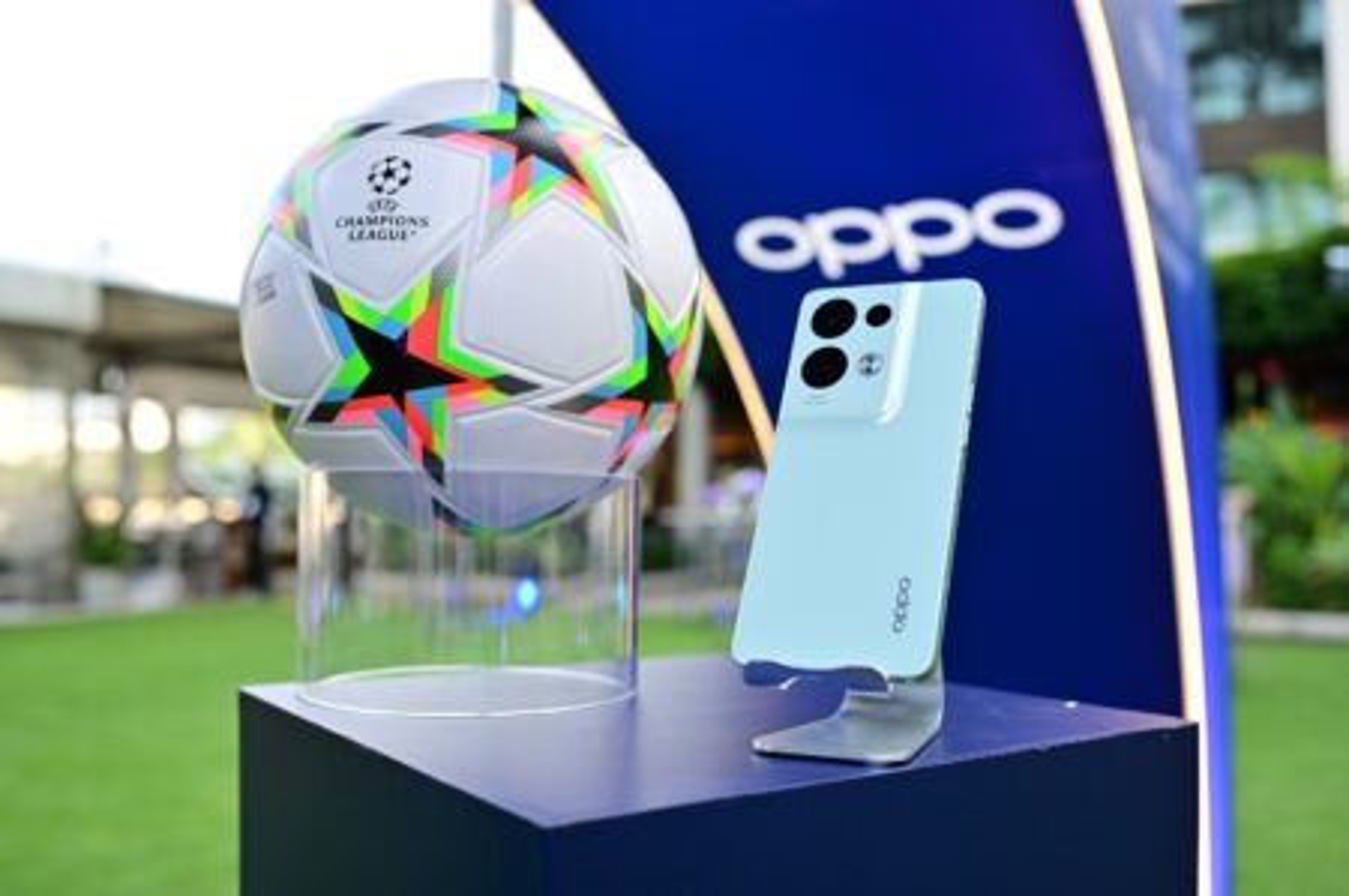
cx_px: 674
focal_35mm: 35
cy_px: 448
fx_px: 1310
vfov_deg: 37.8
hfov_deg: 54.5
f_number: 4
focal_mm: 35
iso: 200
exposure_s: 1/125
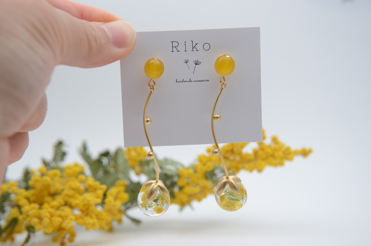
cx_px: 186
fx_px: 540
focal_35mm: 52
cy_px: 123
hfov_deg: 37.9
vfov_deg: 25.6
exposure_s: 1/250
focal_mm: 35
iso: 1000
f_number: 6.7
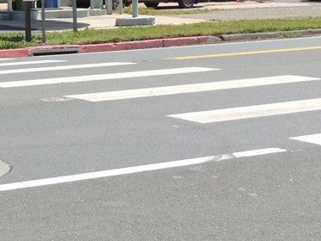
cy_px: -51
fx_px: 1197
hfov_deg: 15.2
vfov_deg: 11.3
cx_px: 78
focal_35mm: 129
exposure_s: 1/800
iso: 100
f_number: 3.5
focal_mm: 8.3
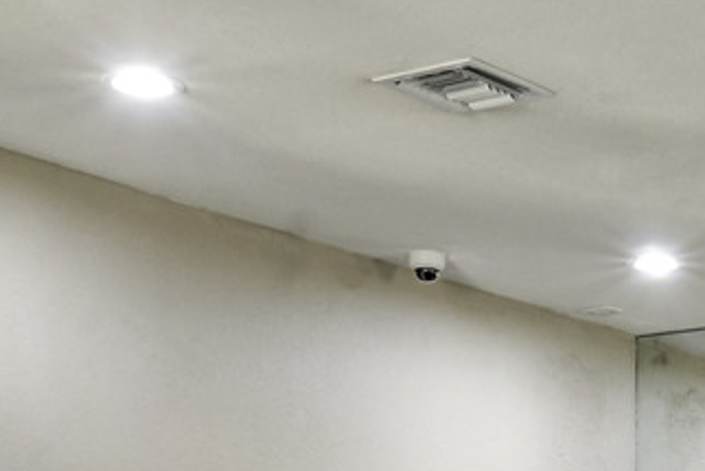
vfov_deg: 11.9
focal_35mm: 108
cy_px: 785
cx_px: 972
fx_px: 2116
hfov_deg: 17.5
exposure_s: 1/2
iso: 400
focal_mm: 17
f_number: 11
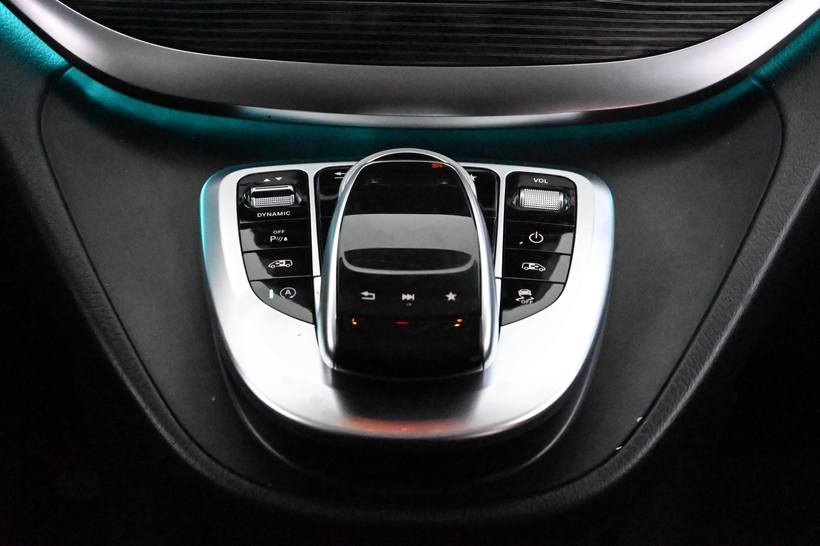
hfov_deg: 26.7
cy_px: 272
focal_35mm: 76
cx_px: 410
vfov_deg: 17.9
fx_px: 1731
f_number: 6.3
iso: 28800
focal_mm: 50
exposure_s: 1/80
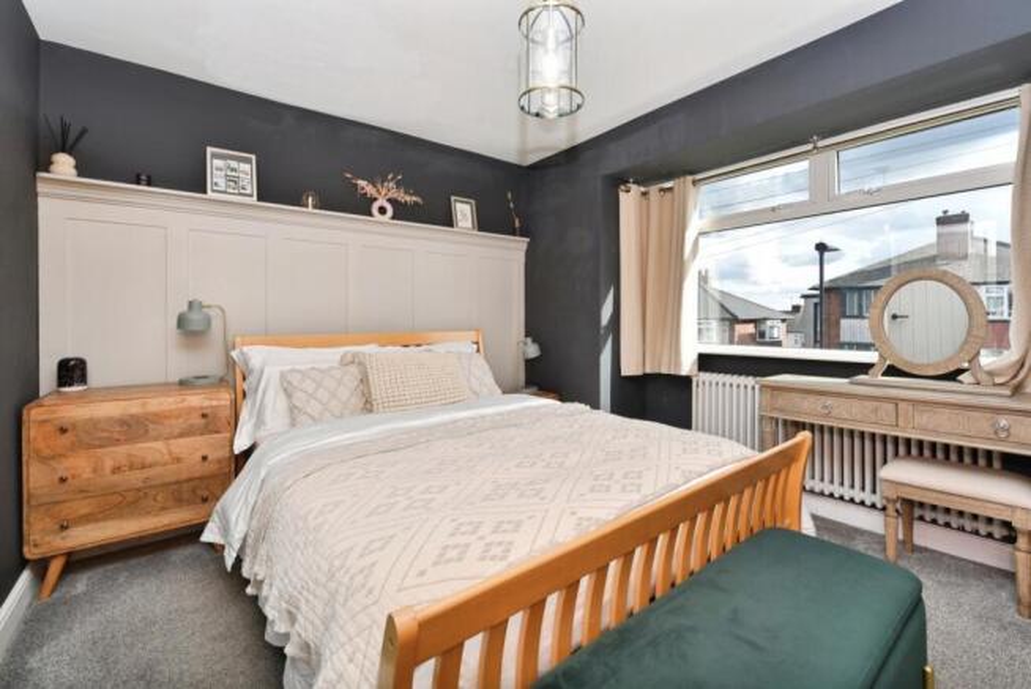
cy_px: 344
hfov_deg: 104.2
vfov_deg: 81.3
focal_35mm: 14
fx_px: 401
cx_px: 516
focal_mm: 14
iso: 320
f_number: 8
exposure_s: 1/250
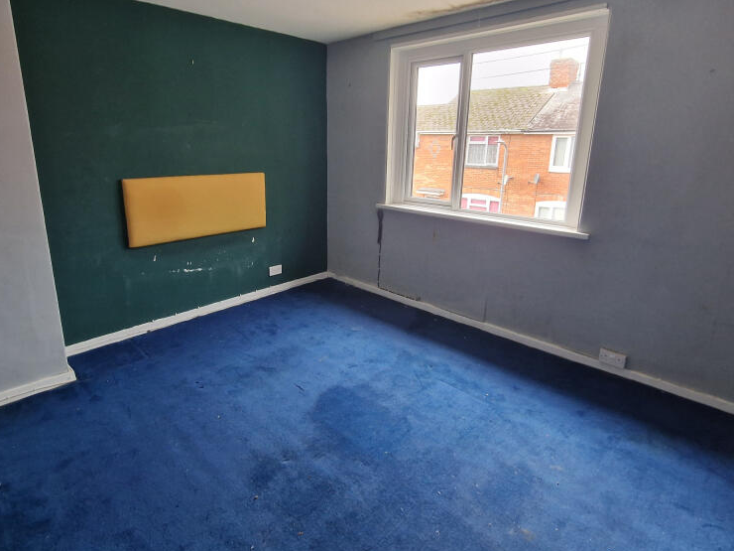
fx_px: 382
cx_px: 353
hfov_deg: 87.7
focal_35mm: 18
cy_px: 245
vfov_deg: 71.4
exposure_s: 1/50
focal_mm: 2.2
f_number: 2.2
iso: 160
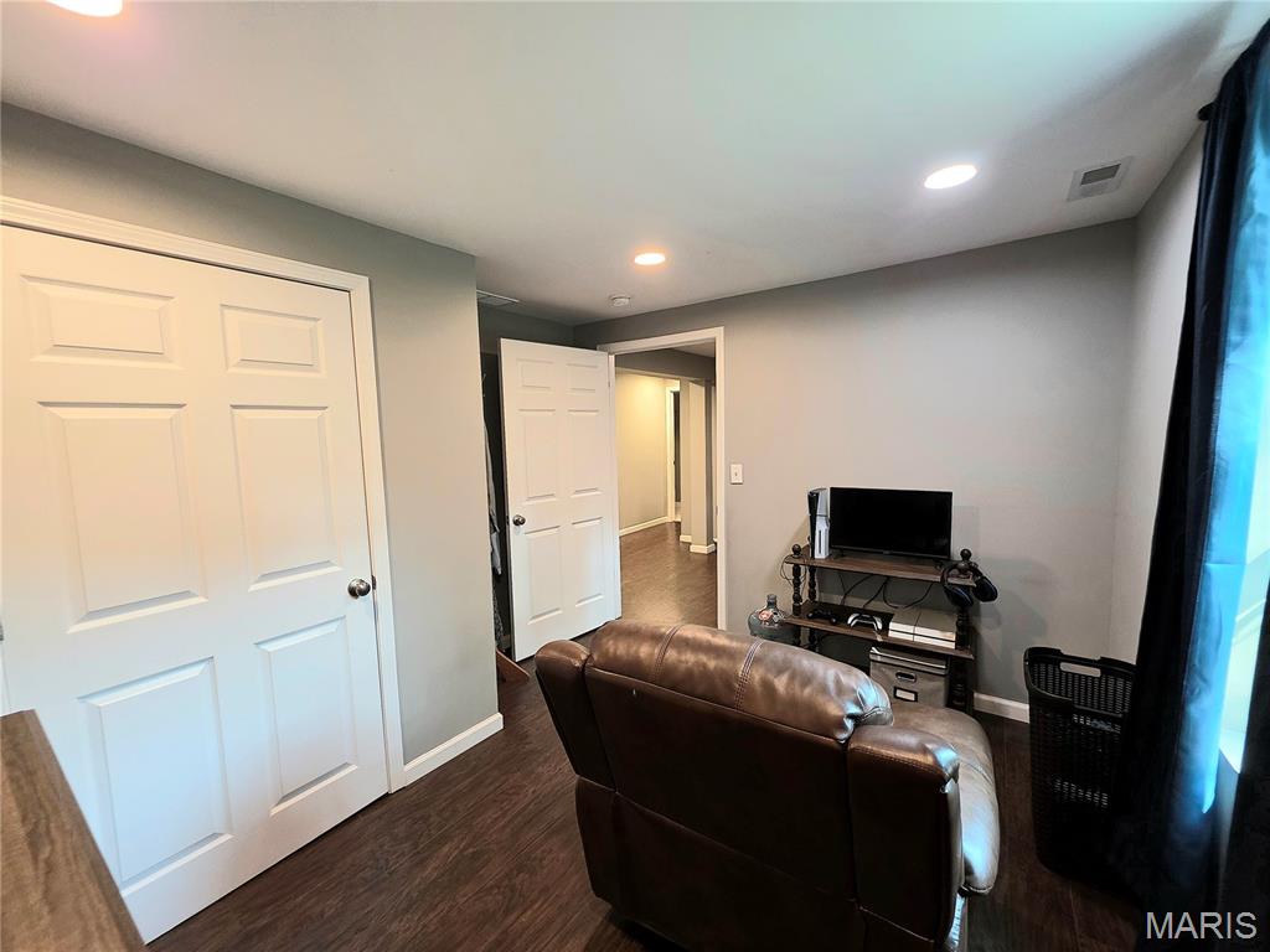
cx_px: 635
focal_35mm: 13
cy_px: 476
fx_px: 477
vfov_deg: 89.9
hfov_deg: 106.2
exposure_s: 1/60.2
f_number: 1.9
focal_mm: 2.2
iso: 250
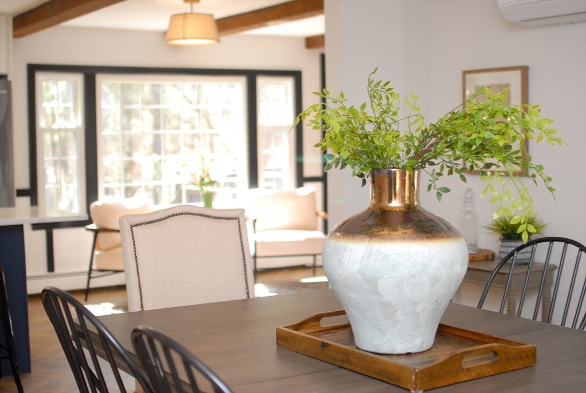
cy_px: 196
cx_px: 293
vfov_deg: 25.8
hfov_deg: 37.8
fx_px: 856
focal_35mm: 52
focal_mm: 35
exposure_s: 1/160
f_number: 2.5
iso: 400
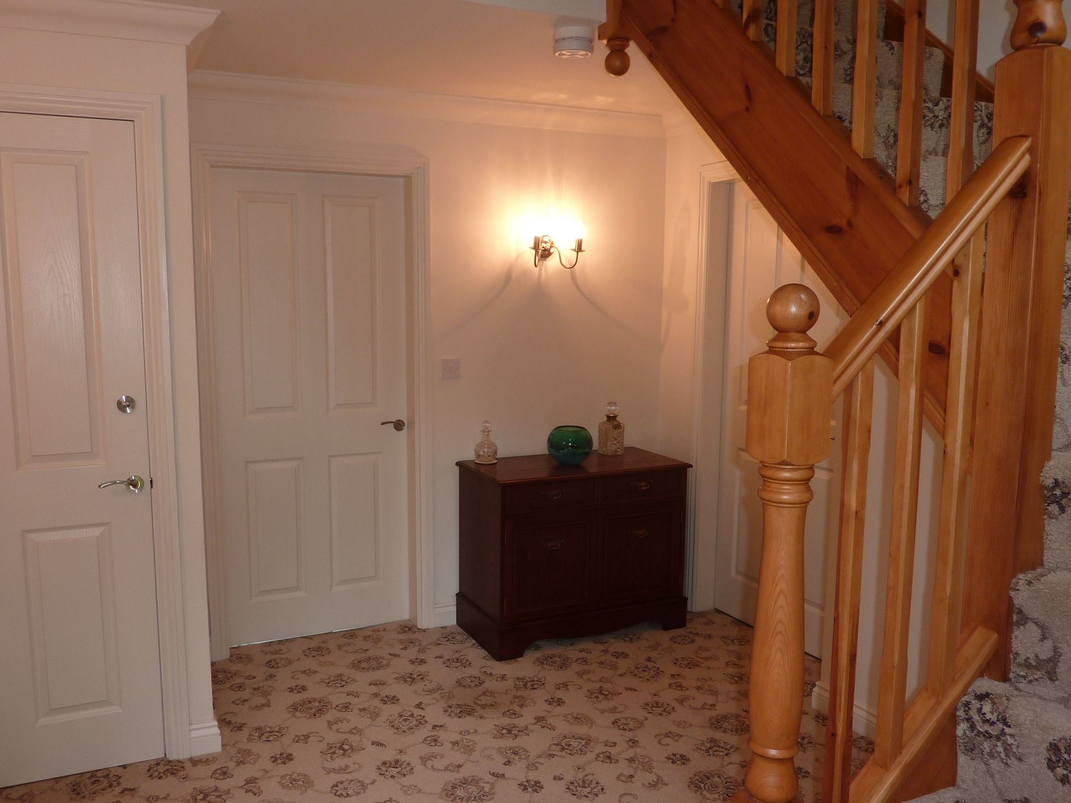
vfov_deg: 49.7
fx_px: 866
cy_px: 422
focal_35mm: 28
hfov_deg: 63.3
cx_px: 482
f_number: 3.3
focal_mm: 4.1
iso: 100
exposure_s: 1/30
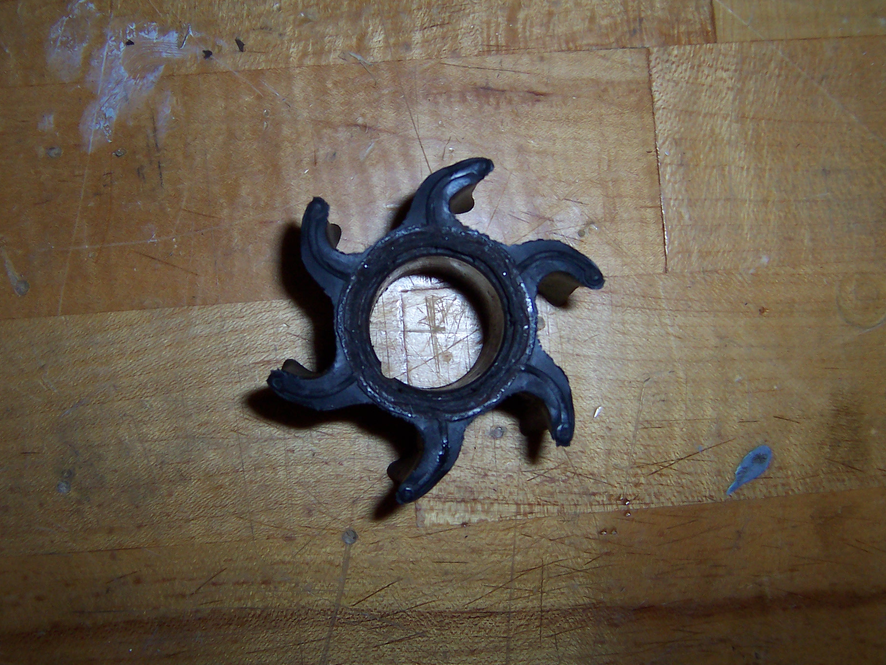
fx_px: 1024
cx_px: 425
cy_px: 313
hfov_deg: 46.8
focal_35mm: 40
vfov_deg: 36.0
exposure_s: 1/60
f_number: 2.8
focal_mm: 5.6
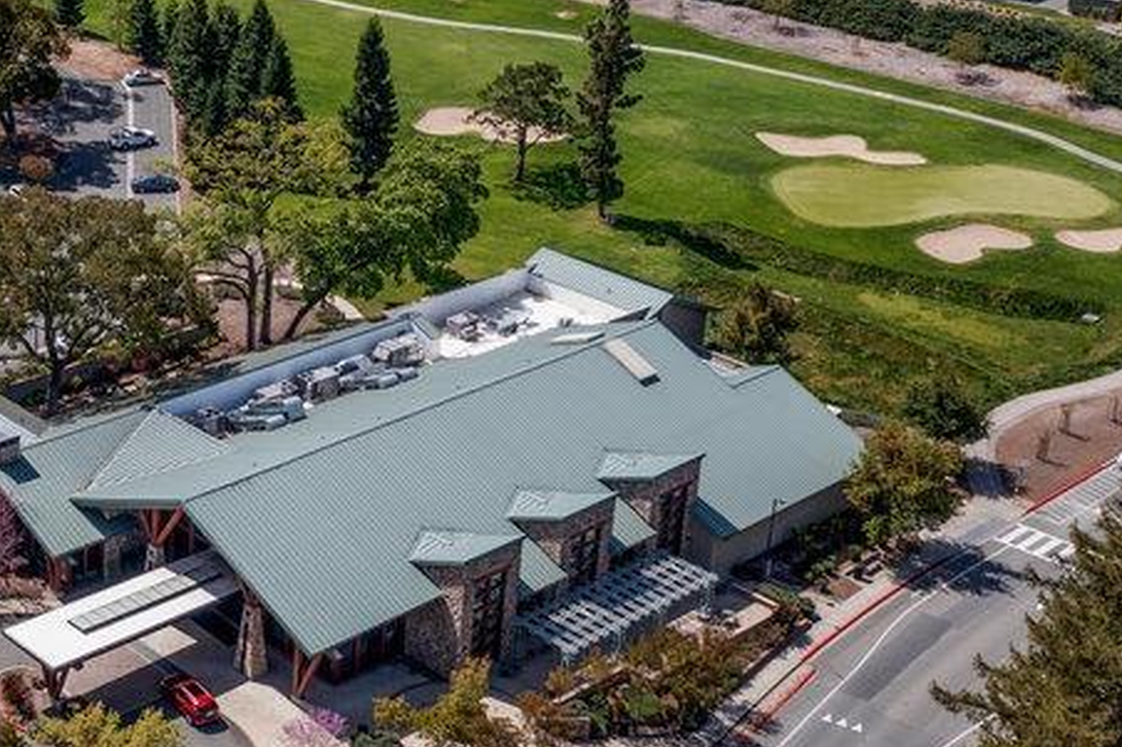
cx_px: 124
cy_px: 288
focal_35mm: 62
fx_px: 1932
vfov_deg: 21.9
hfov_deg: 31.0
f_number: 5
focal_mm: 10.26
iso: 100
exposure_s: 1/320
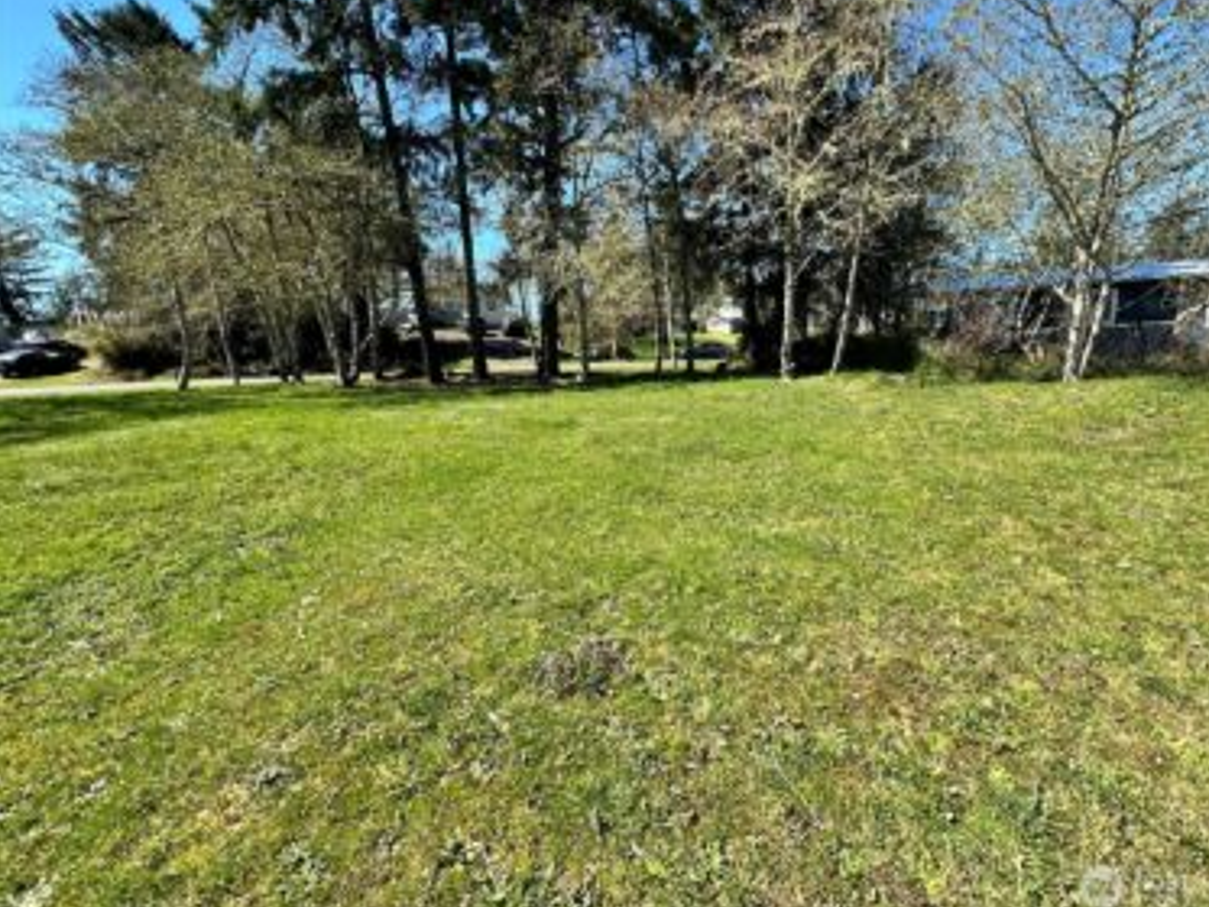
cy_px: 434
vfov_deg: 81.7
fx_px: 524
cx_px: 642
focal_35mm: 15
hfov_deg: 98.0
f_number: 2.2
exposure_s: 1/807
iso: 40
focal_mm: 2.22
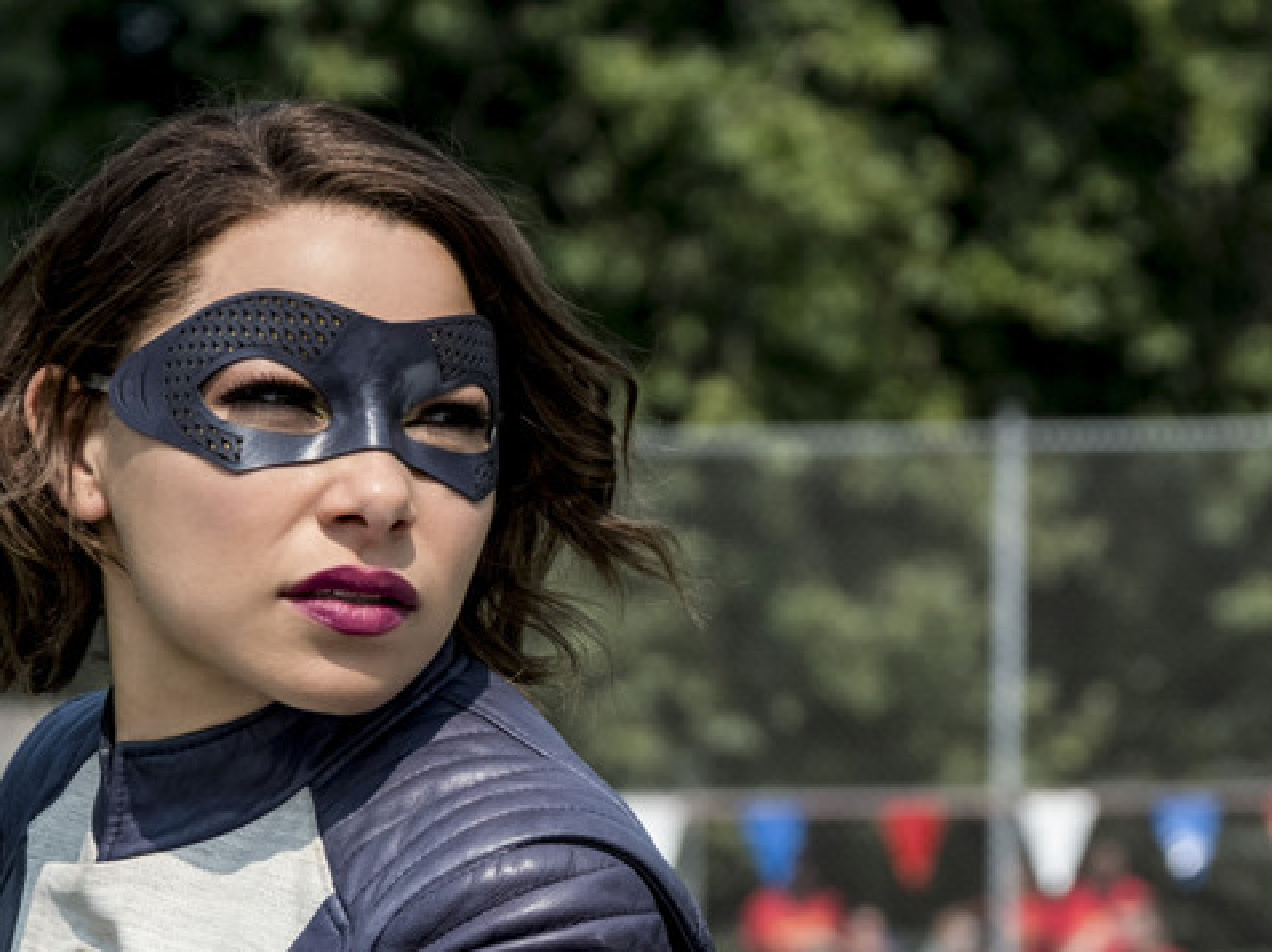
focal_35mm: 288
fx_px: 10575
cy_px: 683
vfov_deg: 5.2
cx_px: 451
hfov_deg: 6.9
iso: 500
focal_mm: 121.9
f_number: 8
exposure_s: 1/800
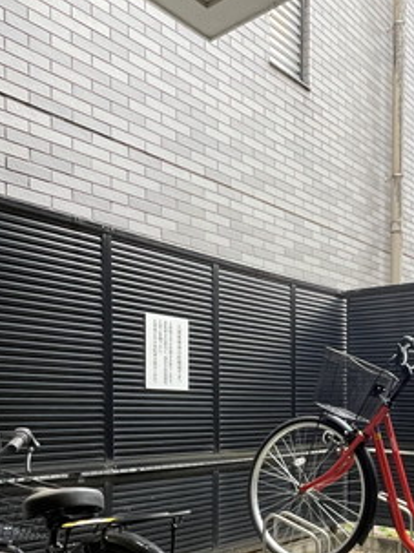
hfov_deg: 37.2
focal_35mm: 37
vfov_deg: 47.8
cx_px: 334
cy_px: 429
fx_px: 590
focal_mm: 1.55
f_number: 2.4
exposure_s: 1/60
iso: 400
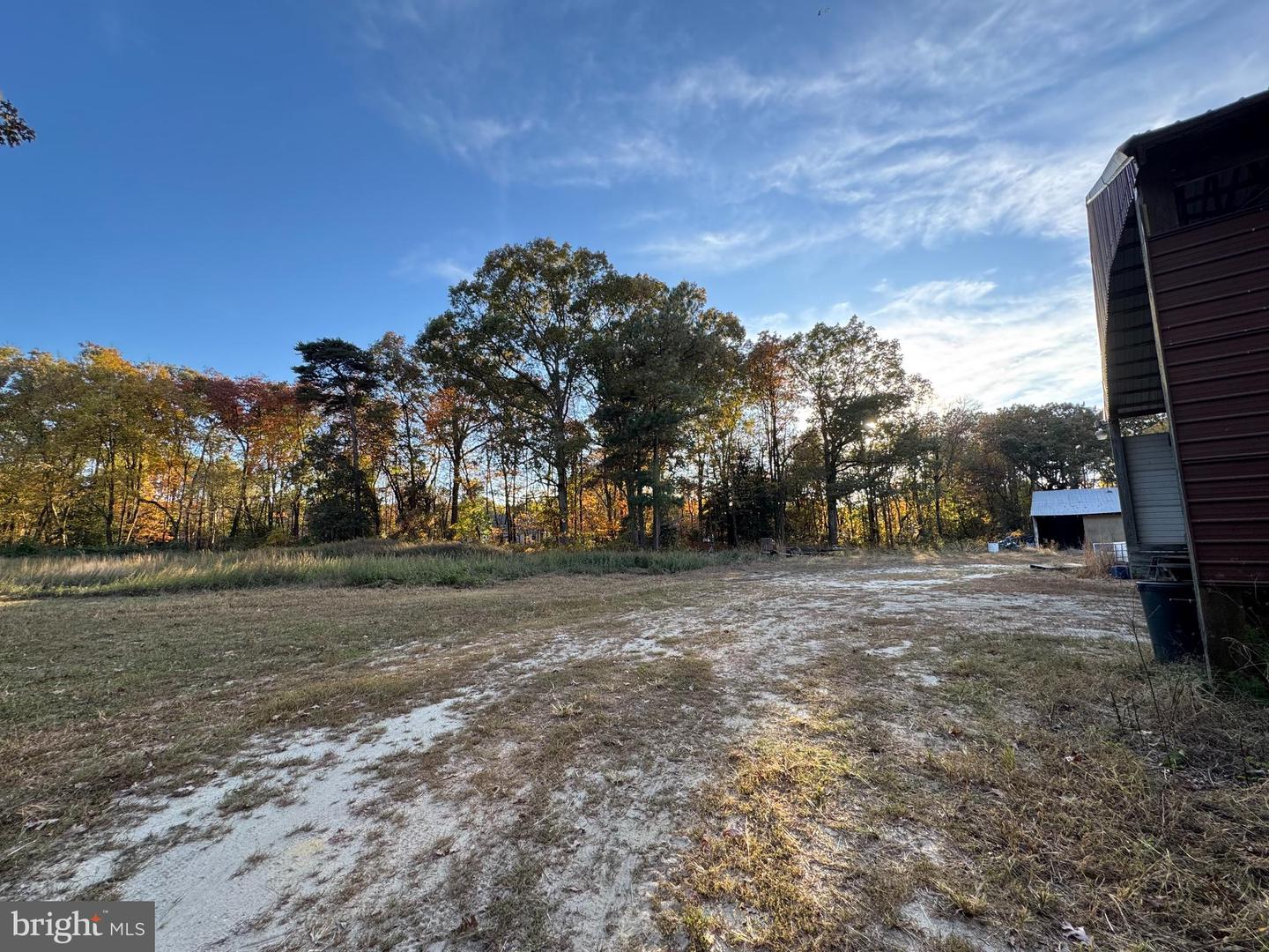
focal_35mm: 14
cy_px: 476
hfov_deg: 102.1
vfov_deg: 85.7
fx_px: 513
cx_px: 634
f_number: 2.2
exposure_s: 1/216
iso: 40
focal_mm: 2.22
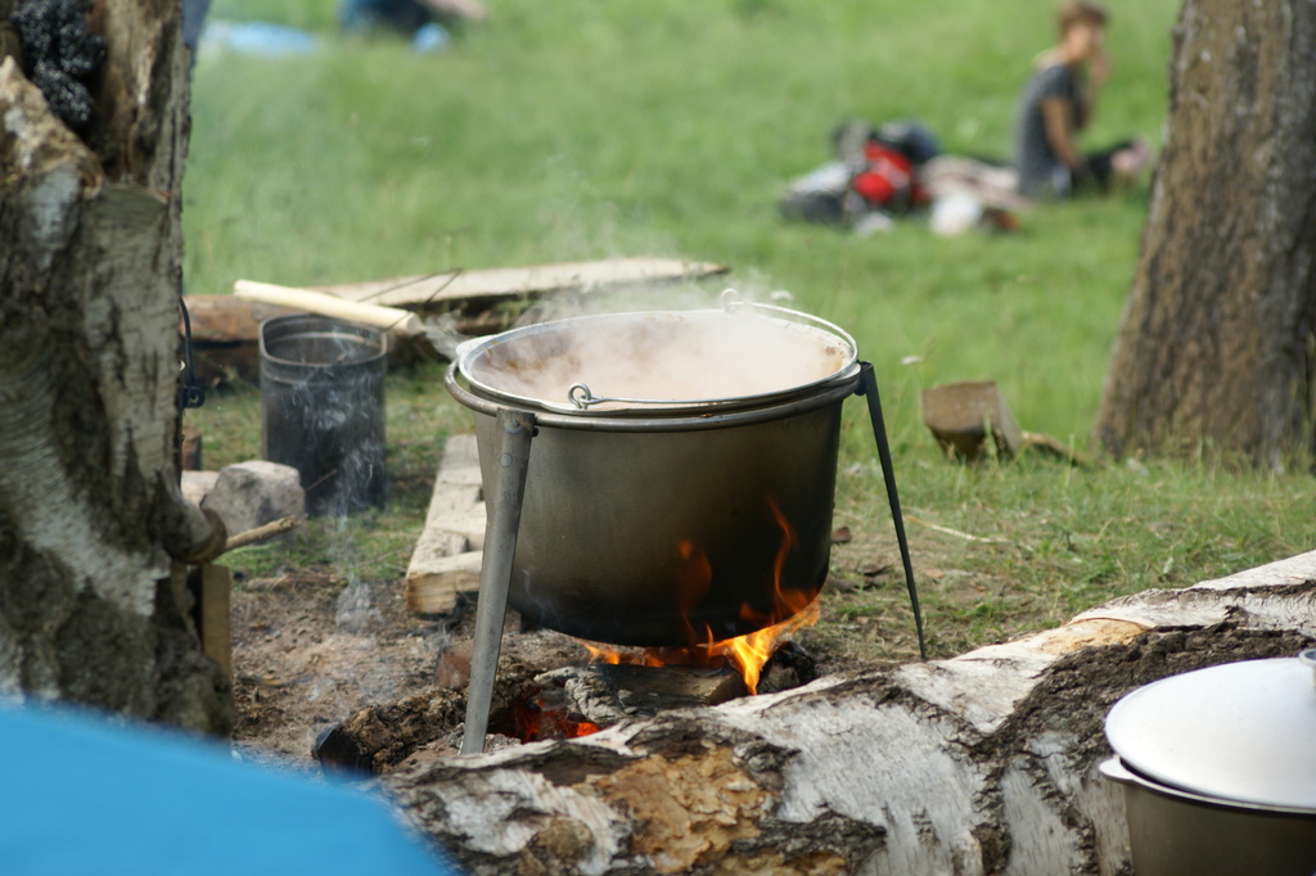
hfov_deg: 10.6
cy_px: 438
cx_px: 658
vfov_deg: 7.0
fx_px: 7126
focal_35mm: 195
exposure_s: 1/100
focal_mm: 130
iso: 100
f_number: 5
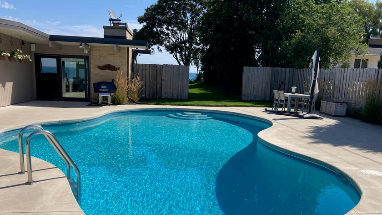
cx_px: 189
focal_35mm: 31
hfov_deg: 62.6
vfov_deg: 37.4
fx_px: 314
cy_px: 139
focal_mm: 3.99
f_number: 1.8
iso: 20
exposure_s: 1/2315
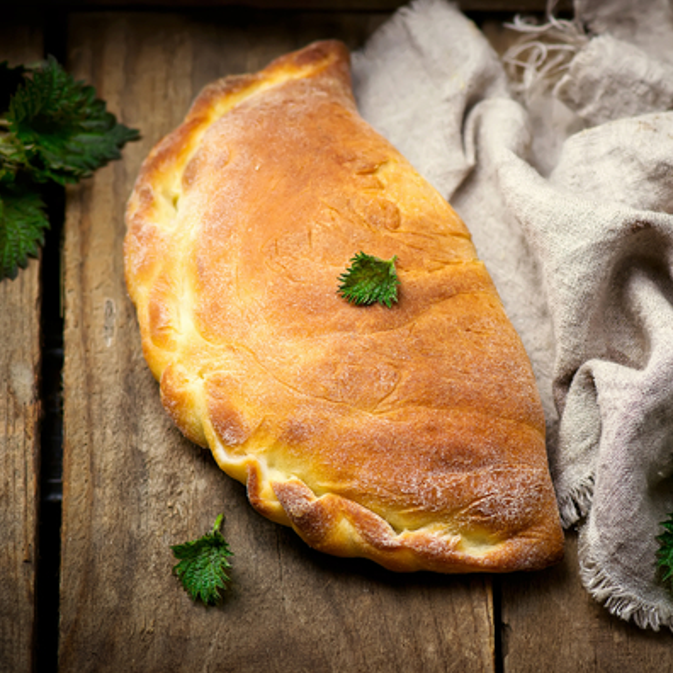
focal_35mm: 203
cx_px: 459
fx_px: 4457
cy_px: 338
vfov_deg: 8.6
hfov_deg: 8.6
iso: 100
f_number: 5.6
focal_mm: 105
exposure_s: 1/125
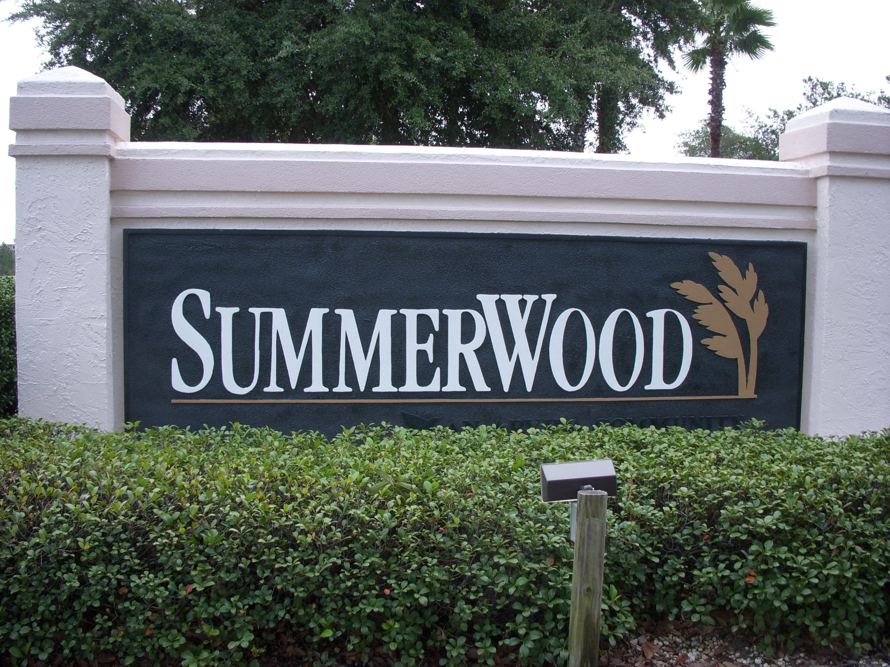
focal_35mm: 38
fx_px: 977
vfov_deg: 37.7
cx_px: 445
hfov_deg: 49.0
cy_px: 334
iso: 100
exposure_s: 1/60
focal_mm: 6.3
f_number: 3.3
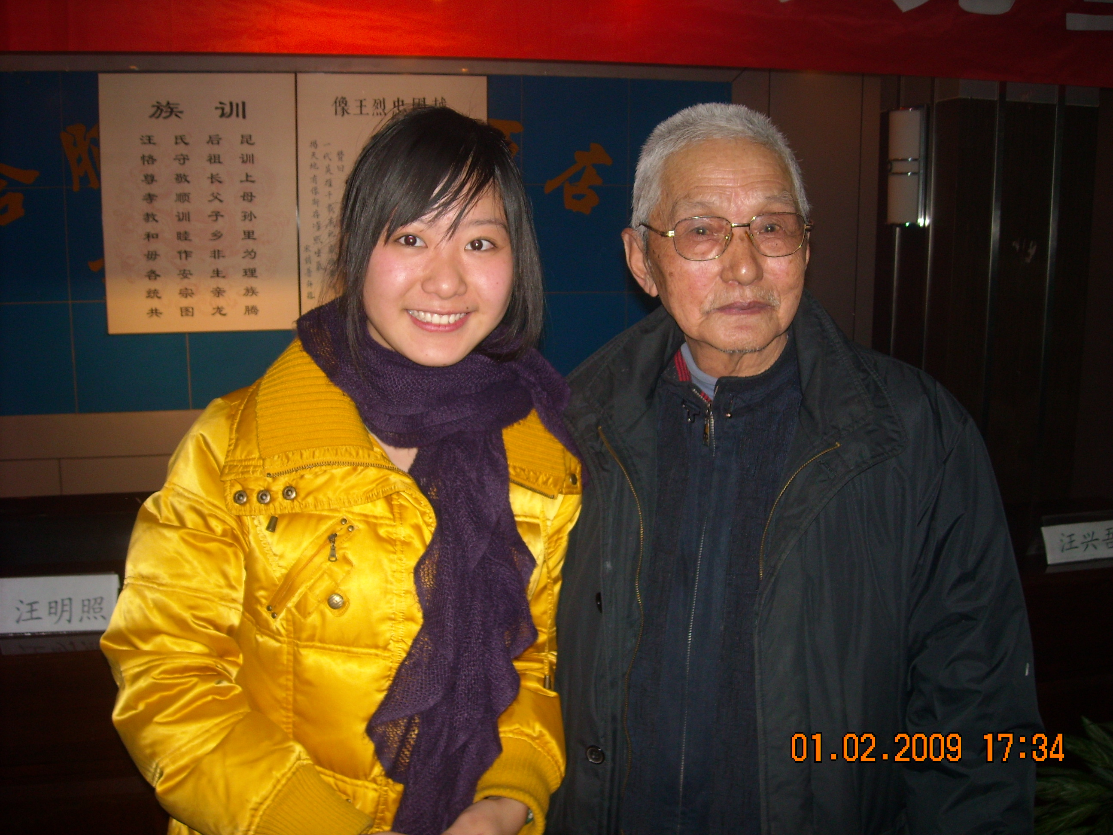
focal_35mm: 35
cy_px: 418
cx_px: 556
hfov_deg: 52.6
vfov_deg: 40.7
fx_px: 1125
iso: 100
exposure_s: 1/60
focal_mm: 5.7
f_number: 2.8
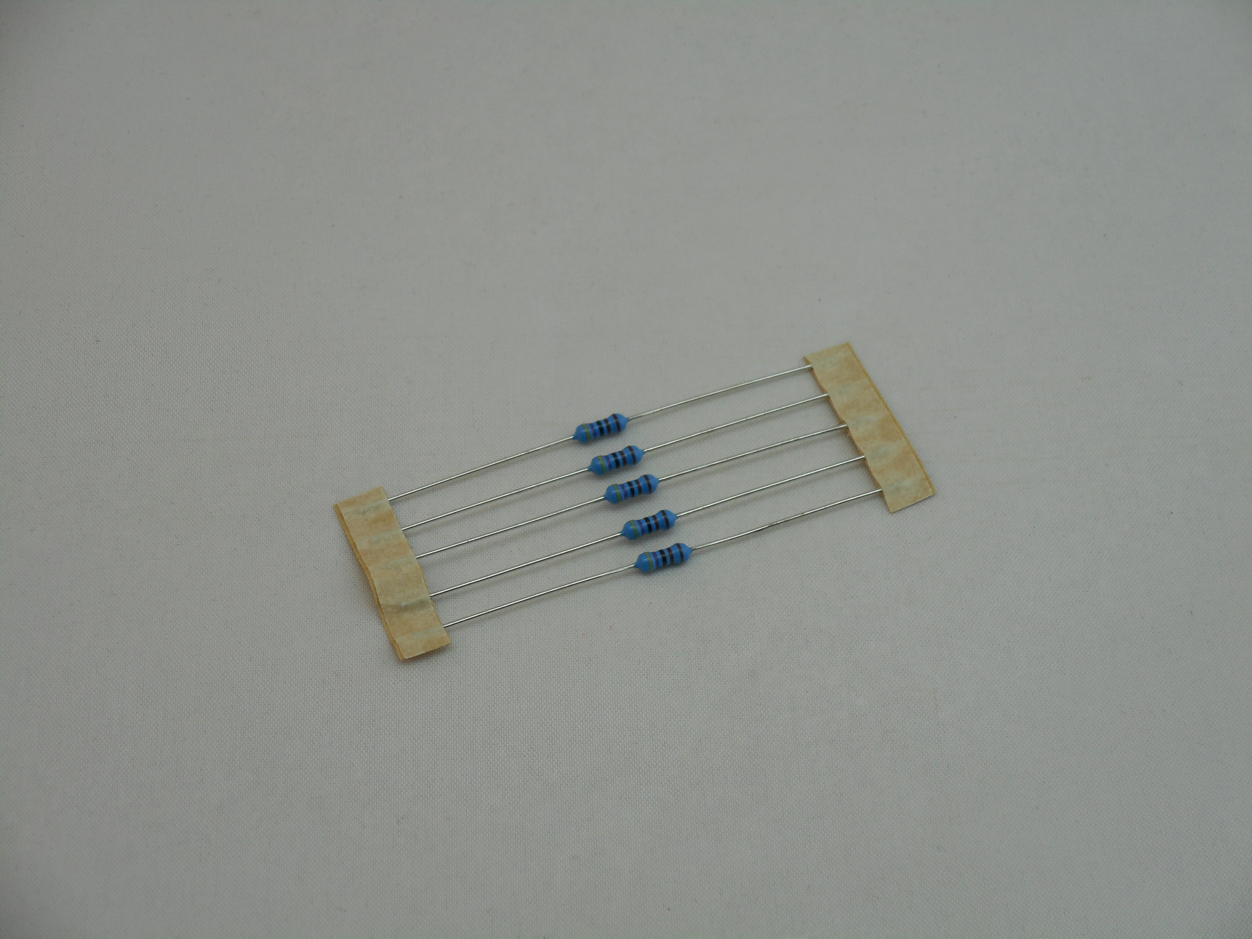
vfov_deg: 16.6
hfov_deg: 22.0
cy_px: 470
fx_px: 3219
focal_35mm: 89
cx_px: 626
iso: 110
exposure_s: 1/60
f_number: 5.6
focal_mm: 15.9
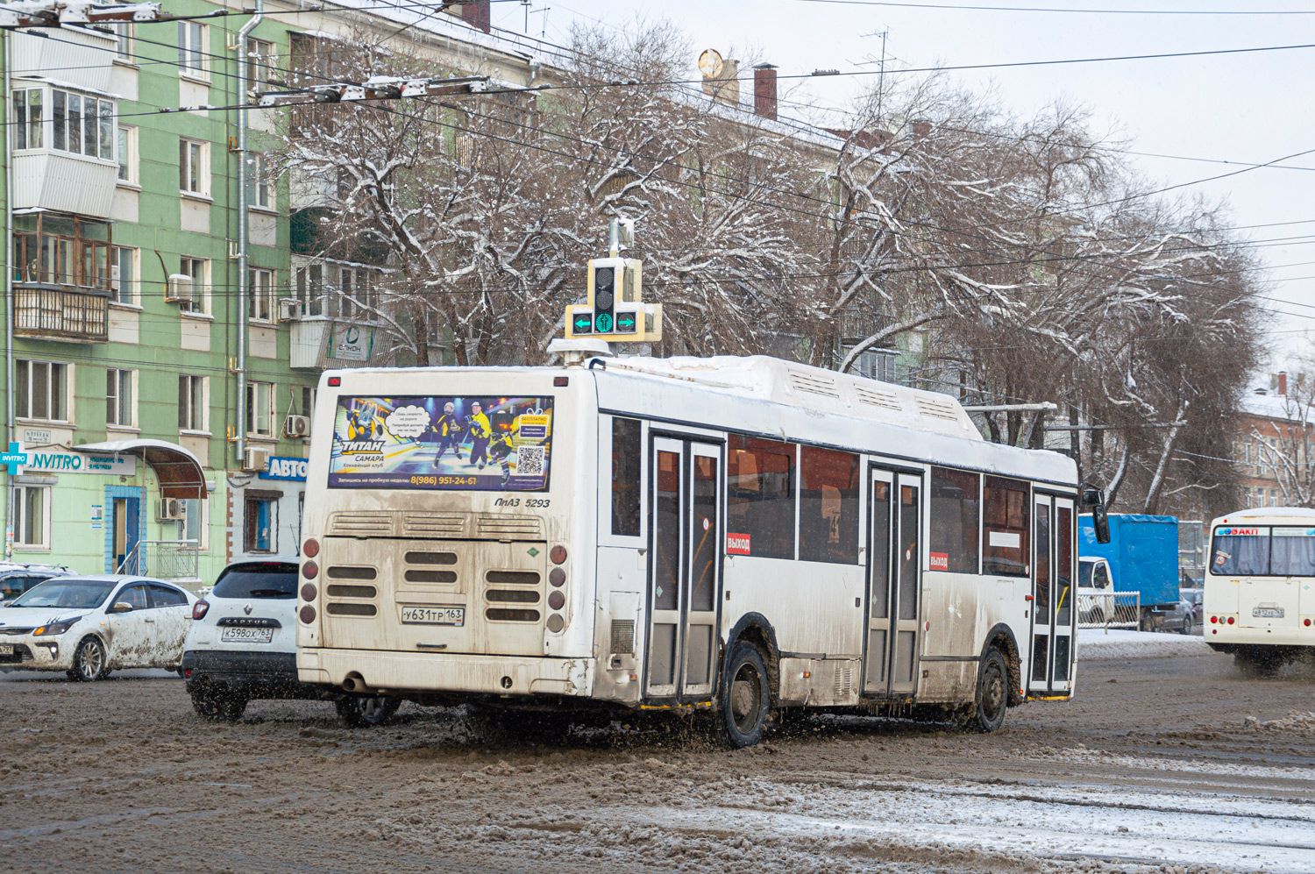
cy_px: 437
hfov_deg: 29.9
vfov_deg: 20.1
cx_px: 658
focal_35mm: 68
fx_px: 2463
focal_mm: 45
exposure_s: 1/320
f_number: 5.6
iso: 100
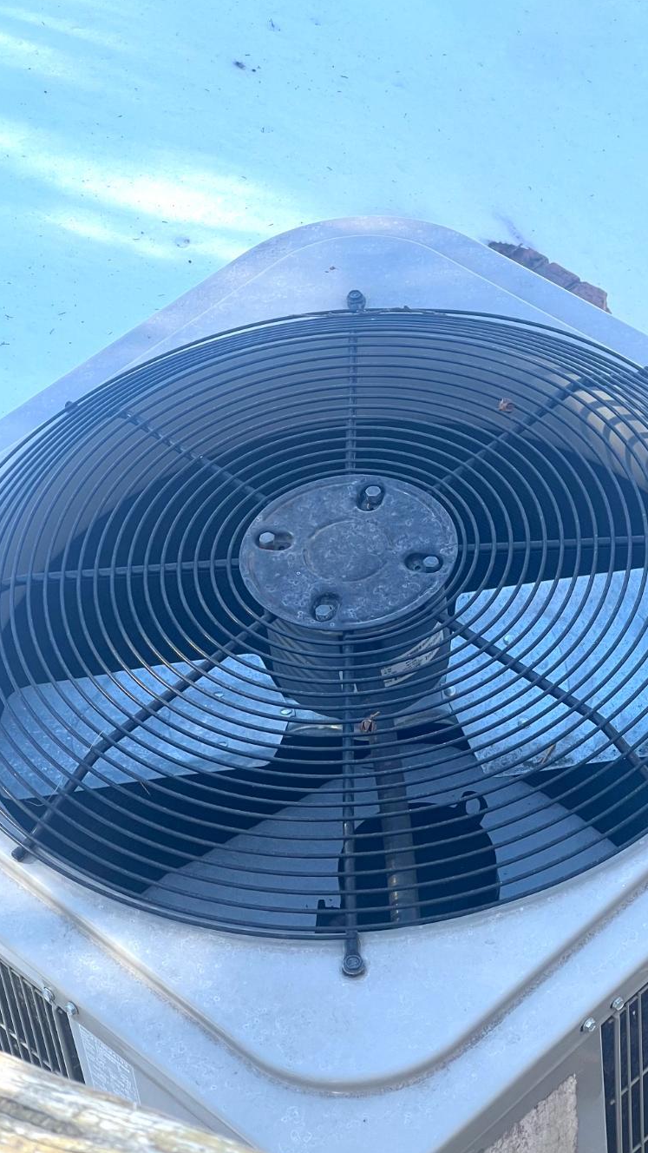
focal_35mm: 97
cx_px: 426
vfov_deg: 22.0
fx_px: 2963
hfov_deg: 12.5
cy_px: 619
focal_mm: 9
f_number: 2.8
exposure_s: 1/135
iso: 32
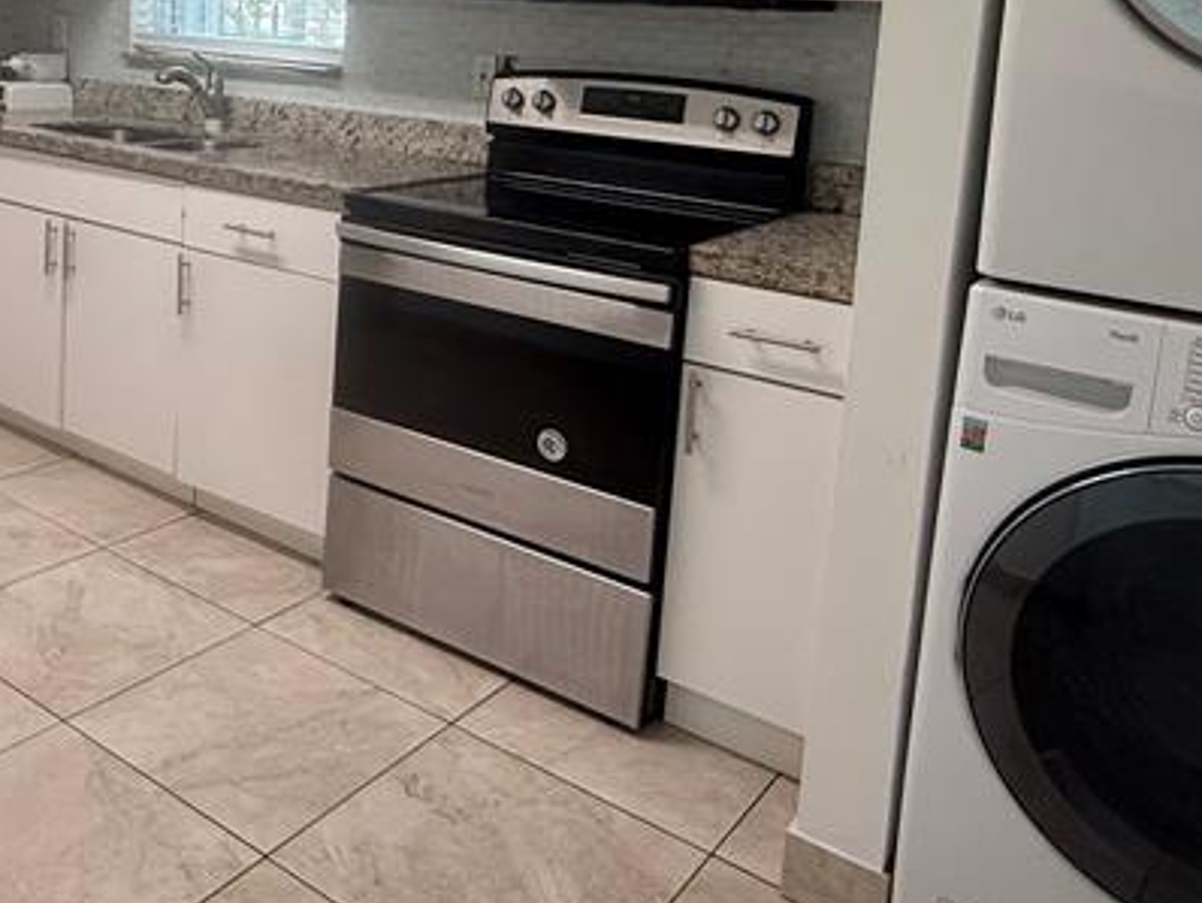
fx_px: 1251
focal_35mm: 36
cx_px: 326
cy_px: 169
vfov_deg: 38.1
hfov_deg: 49.6
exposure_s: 1/120
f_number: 2.2
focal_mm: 2.22
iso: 200
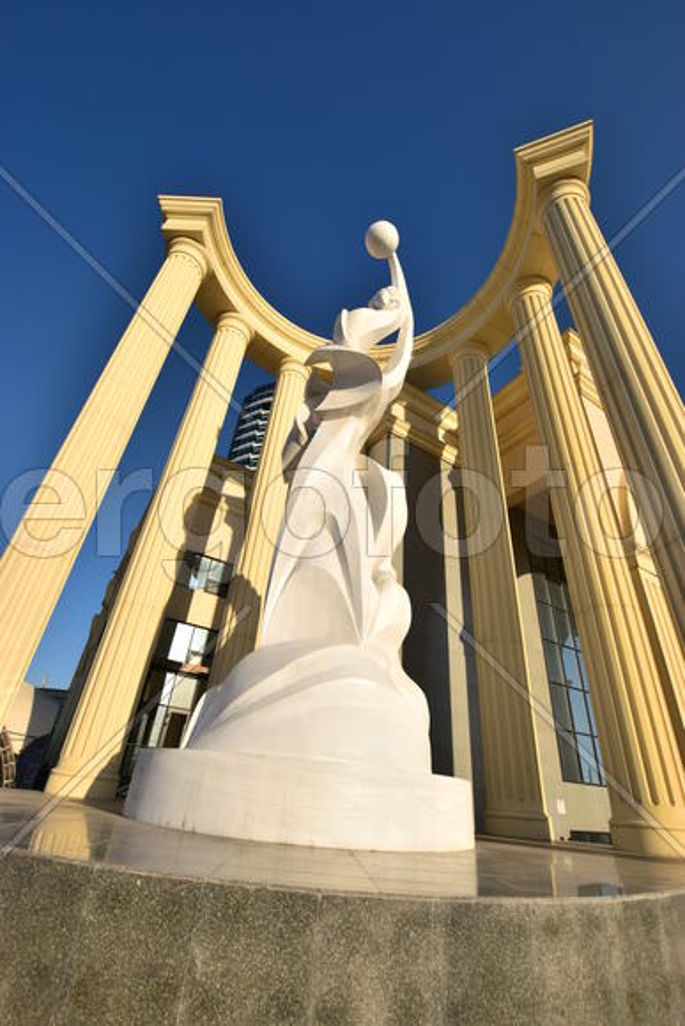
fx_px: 428
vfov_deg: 100.4
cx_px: 342
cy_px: 513
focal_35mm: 15
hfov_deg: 77.4
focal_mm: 10
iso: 100
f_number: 9
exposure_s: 1/500
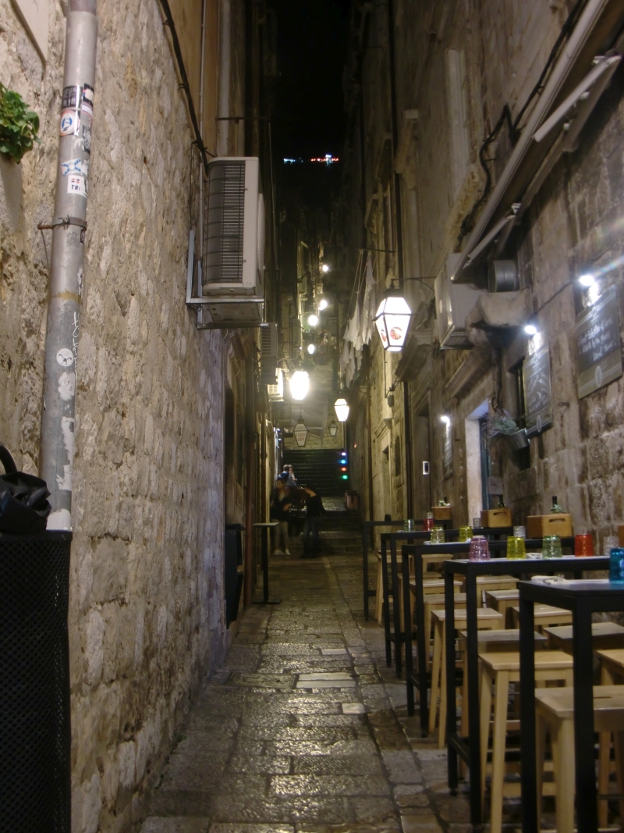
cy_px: 416
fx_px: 914
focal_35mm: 38
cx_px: 312
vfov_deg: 49.0
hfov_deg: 37.7
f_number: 3.9
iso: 100
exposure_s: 1/1.67
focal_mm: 6.66
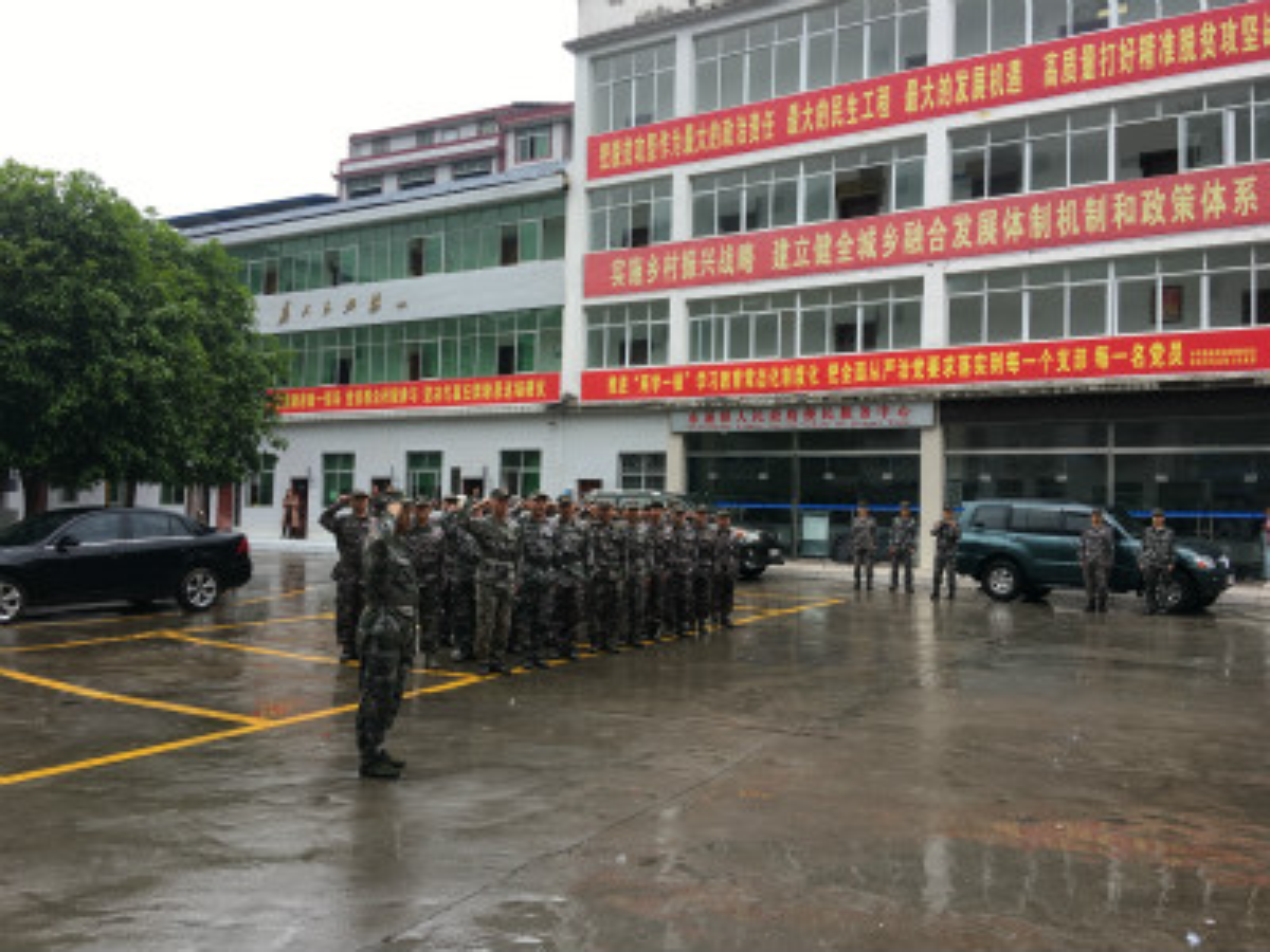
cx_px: 635
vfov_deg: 48.2
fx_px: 1064
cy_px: 476
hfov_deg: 61.7
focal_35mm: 29
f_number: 2.2
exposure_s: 1/101
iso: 25
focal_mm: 4.15
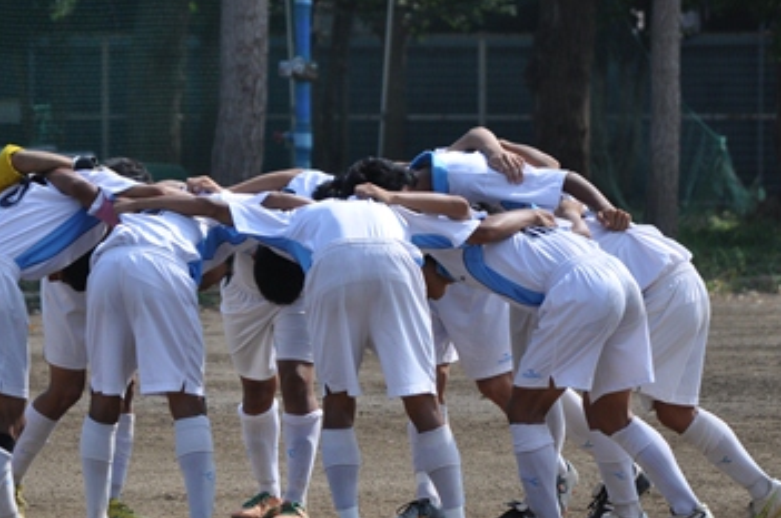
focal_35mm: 520
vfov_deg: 2.6
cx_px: 283
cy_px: 343
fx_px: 11265
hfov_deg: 4.0
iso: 400
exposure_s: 1/1600
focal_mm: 190
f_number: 6.3
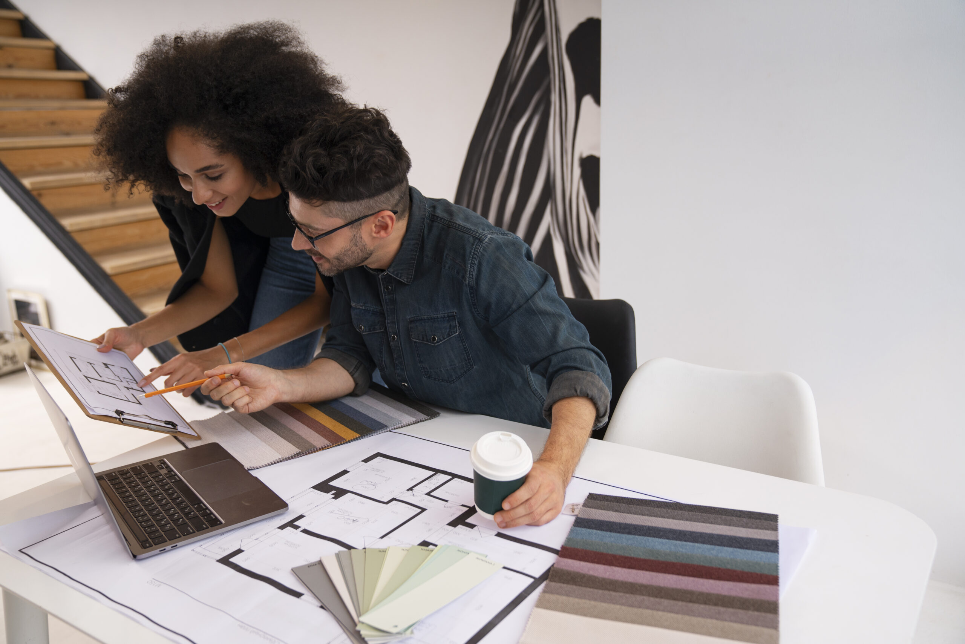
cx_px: 482
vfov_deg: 42.3
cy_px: 322
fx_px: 831
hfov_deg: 60.3
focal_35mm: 31
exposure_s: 1/160
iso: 500
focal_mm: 31
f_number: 3.5
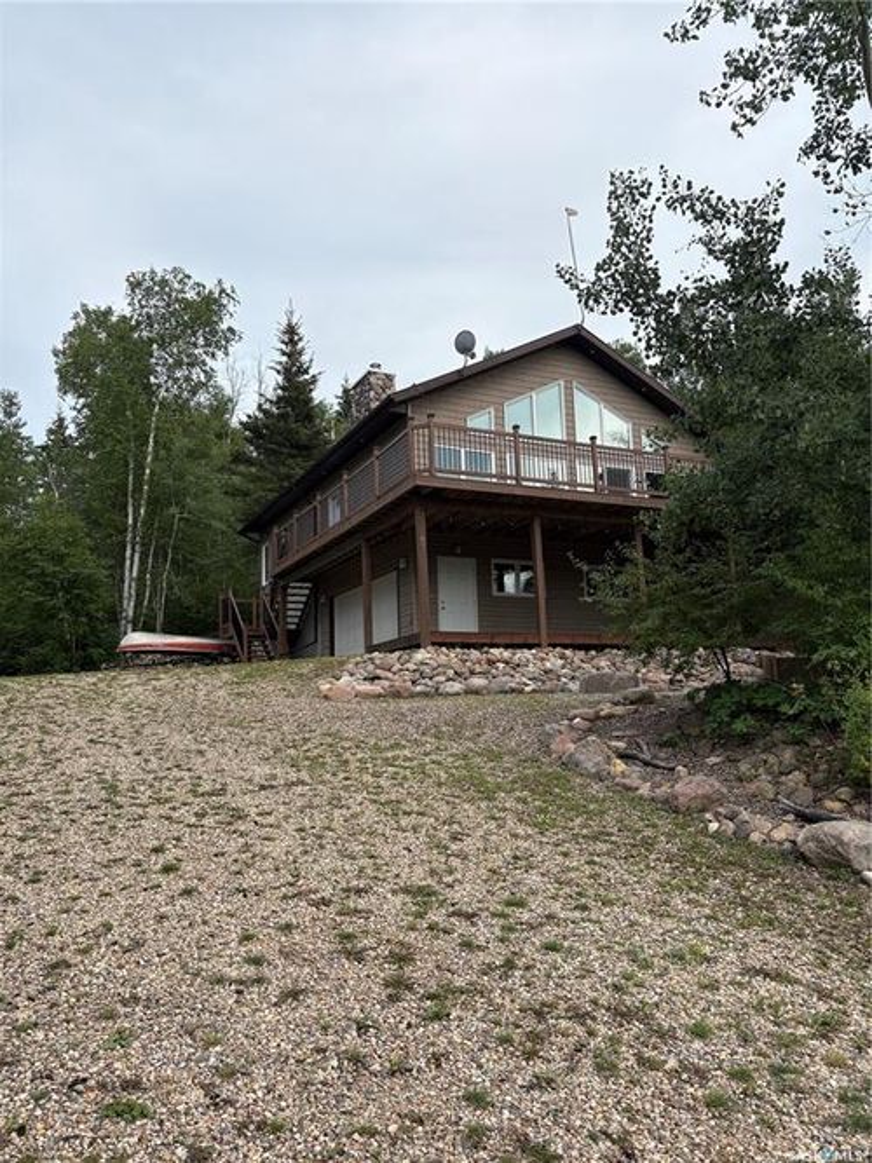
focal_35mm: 26
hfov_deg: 53.0
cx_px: 436
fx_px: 874
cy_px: 582
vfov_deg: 67.3
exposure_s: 1/1484
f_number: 1.6
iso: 50
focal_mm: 5.96
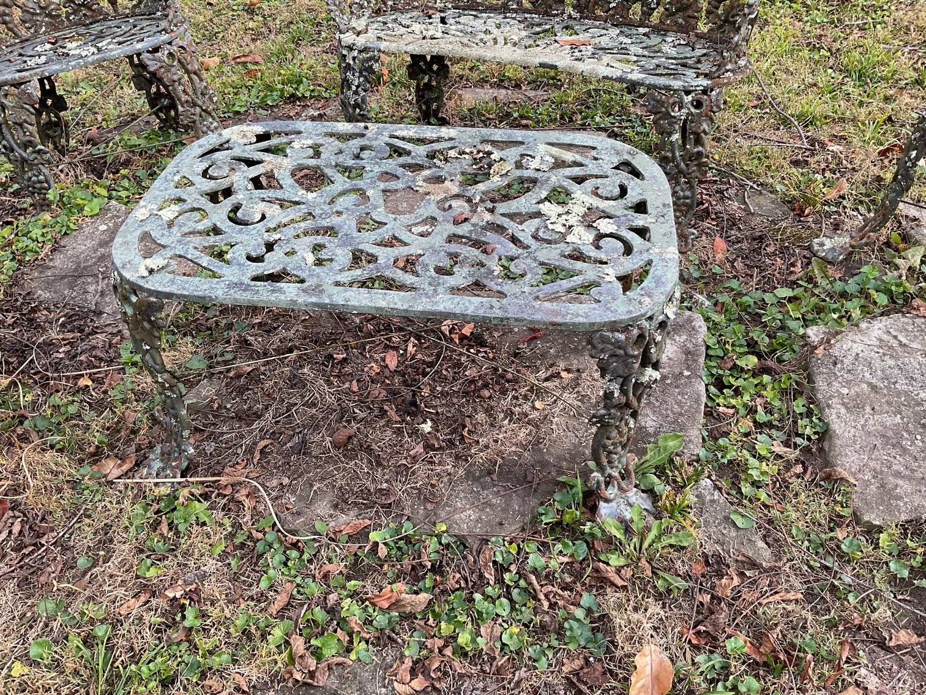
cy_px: 348
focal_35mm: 29
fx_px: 776
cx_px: 463
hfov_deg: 61.7
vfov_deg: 48.2
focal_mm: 3
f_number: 1.8
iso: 16
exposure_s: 1/230
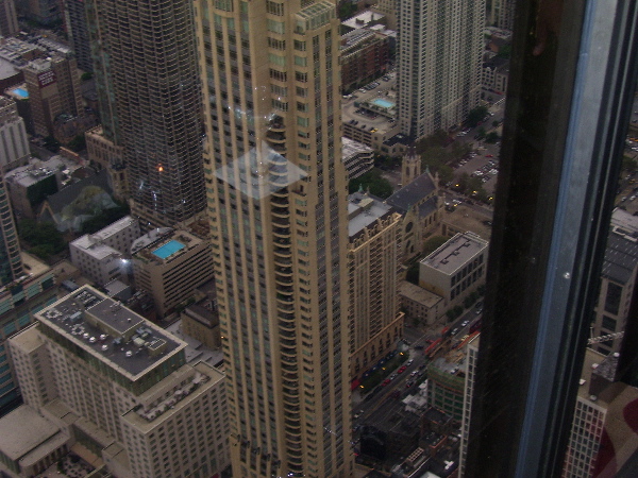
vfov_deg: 25.7
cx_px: 319
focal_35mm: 57
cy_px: 239
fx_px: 1051
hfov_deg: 33.8
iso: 125
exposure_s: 1/60
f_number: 3.4
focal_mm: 9.4
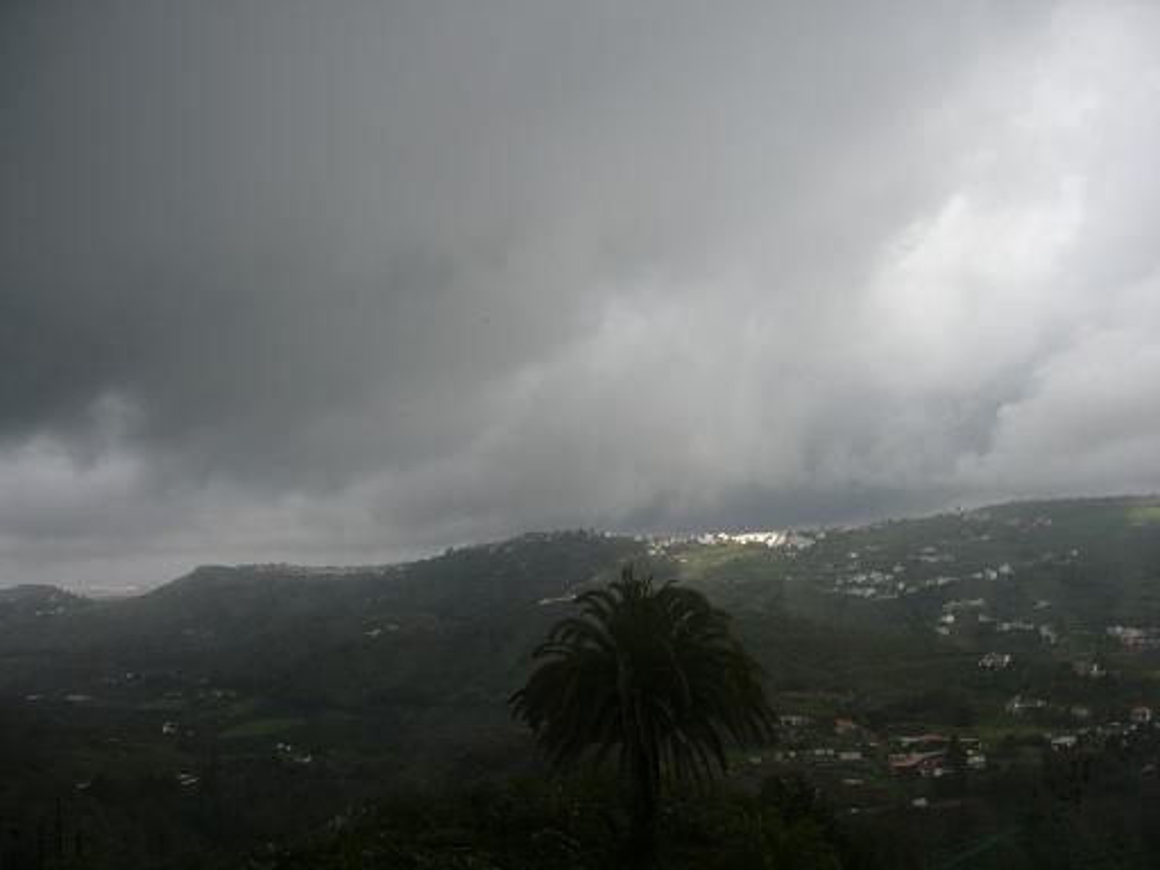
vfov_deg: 40.7
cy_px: 435
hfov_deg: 52.6
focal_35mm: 35
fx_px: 1173
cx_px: 580
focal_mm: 5.8
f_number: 2.8
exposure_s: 1/800
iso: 50
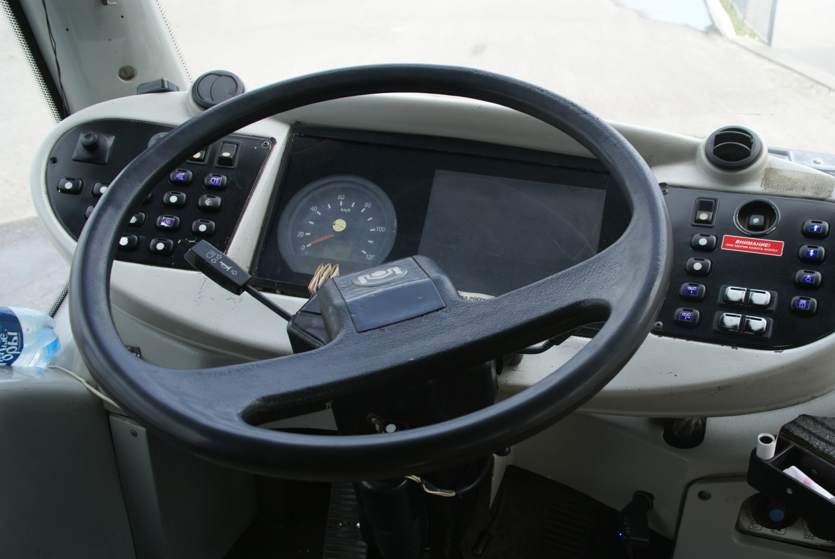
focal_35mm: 36
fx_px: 836
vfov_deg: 37.0
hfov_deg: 53.1
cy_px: 280
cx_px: 418
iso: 100
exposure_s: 1/80
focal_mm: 24
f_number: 7.1
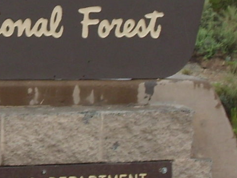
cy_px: 26
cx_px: 17
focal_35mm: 203
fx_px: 1390
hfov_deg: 9.7
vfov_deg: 7.3
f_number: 2.8
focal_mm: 6.3
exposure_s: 1/52
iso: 50
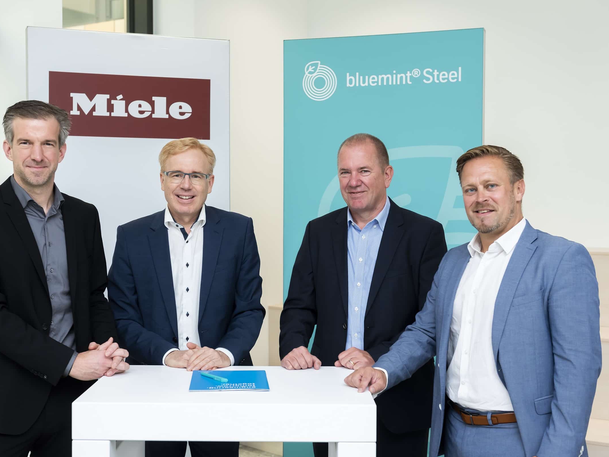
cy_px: 228
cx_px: 267
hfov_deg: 36.8
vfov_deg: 28.0
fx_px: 915
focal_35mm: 52
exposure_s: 1/200
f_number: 4.5
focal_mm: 48
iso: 1000
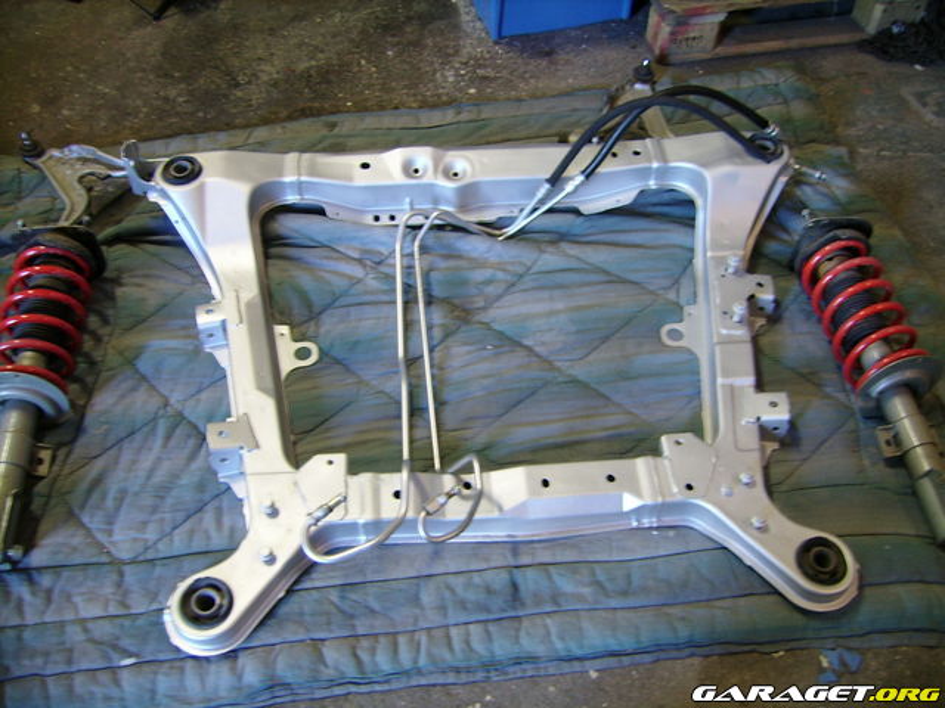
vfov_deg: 40.7
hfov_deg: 52.6
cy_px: 354
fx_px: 955
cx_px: 472
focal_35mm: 35
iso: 100
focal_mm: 5.95
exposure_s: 1/6
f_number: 2.8
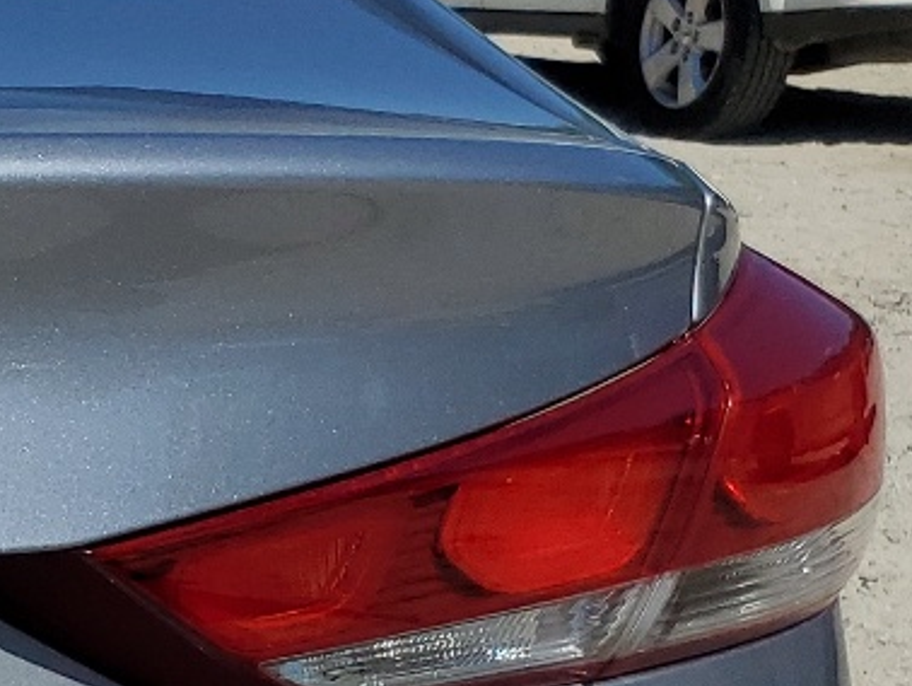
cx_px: -936
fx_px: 2900
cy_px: 763
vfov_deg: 13.2
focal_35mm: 110
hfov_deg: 14.6
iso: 50
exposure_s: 1/10000
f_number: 1.5
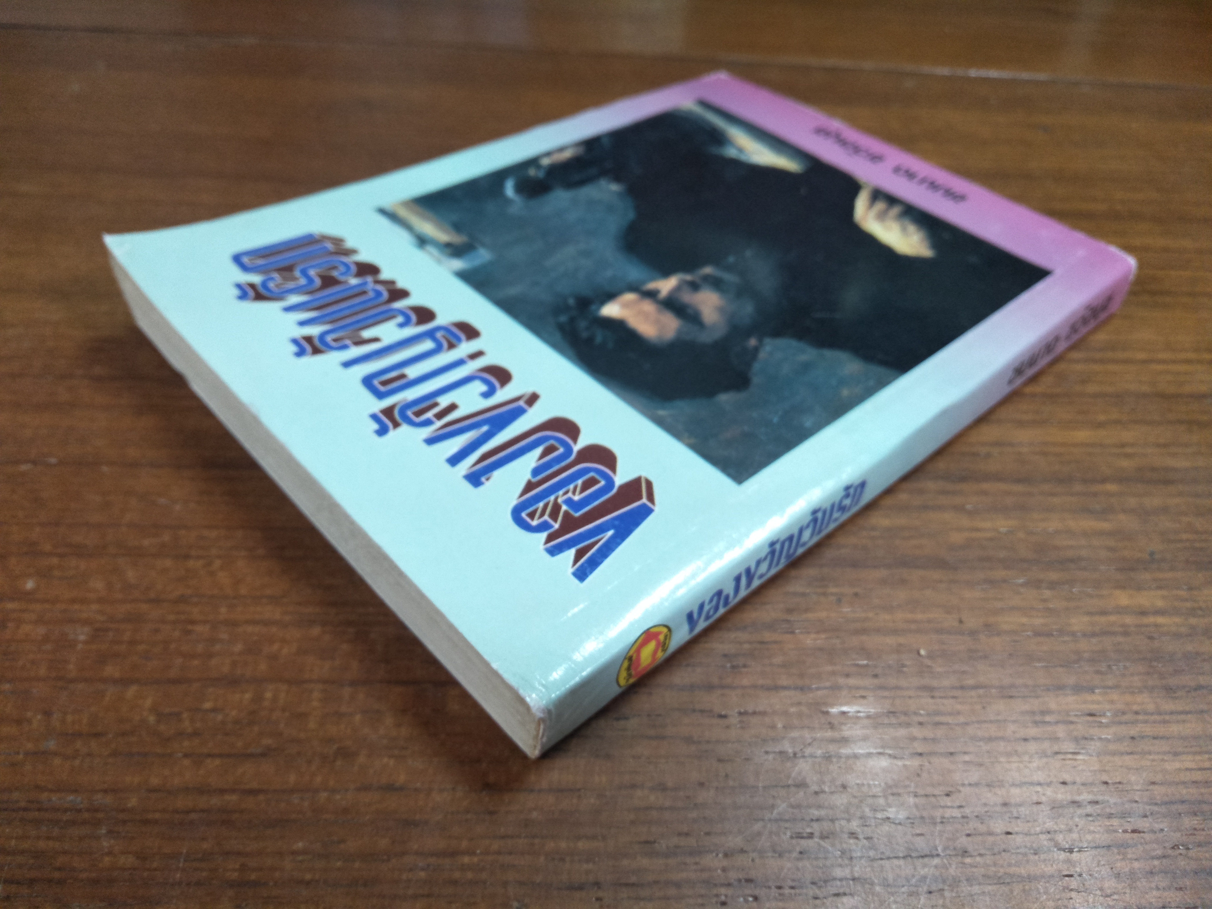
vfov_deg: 66.0
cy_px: 454
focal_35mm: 20
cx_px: 606
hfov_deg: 81.7
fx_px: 700
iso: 257
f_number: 2.2
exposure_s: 1/33
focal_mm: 3.46
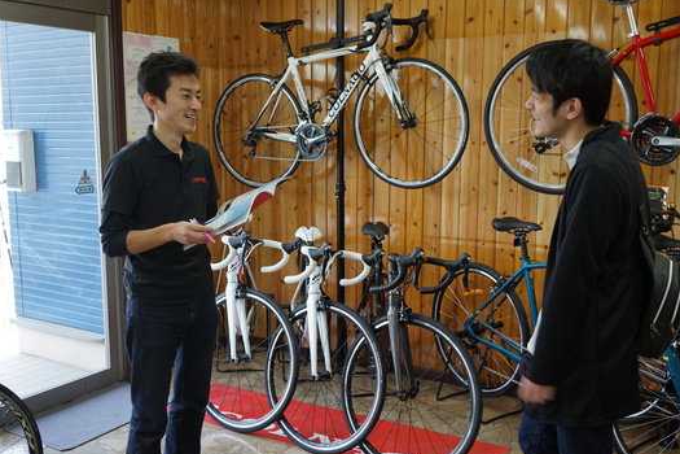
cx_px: 347
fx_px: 680
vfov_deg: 36.9
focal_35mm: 36
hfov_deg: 53.1
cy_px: 230
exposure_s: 1/60
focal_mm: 35
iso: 160
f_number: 4
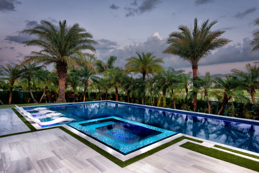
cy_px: 86
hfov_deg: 81.2
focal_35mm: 21
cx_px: 130
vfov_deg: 59.5
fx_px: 151
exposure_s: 1/25
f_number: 8
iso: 200
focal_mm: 21
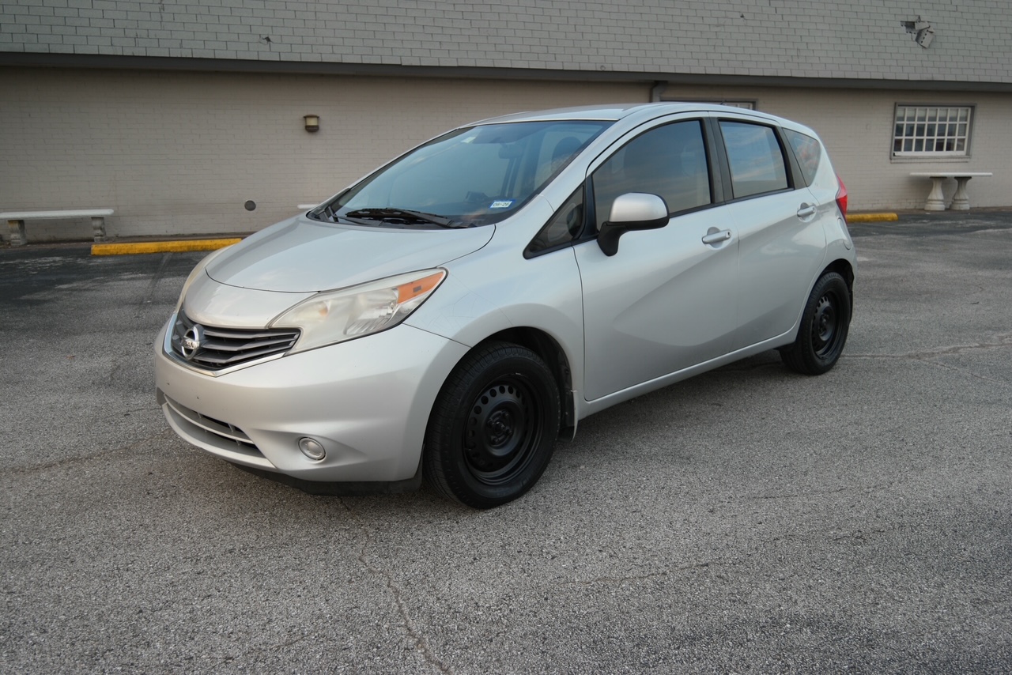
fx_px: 759
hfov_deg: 67.4
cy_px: 338
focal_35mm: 27
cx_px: 506
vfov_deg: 48.0
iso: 125
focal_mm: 18
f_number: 4.5
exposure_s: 1/80
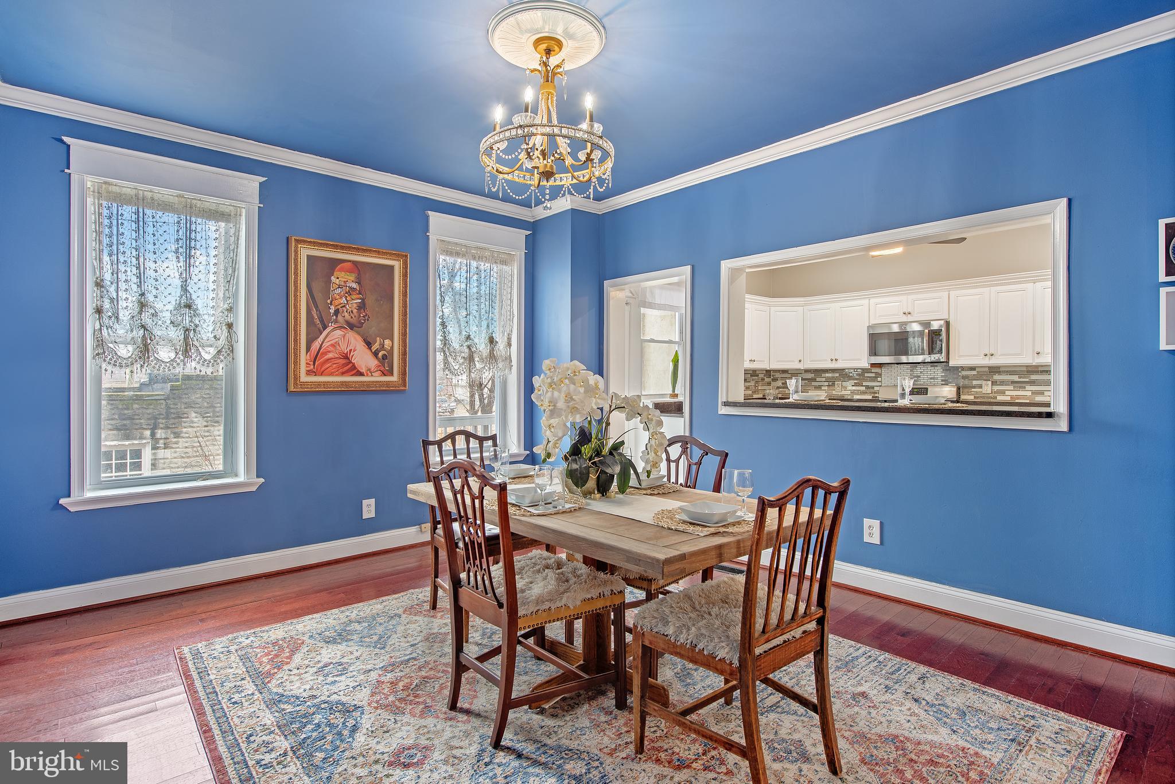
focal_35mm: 18
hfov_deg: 90.0
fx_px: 588
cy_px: 392
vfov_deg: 67.4
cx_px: 588
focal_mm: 18
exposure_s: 1/1.25
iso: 200
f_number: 8
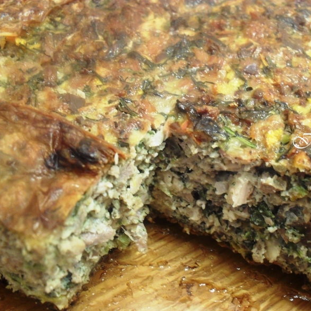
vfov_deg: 40.0
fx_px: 427
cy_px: 154
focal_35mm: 42
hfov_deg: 39.8
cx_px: 195
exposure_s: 1/6
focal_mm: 6.3
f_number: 3.2
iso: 200
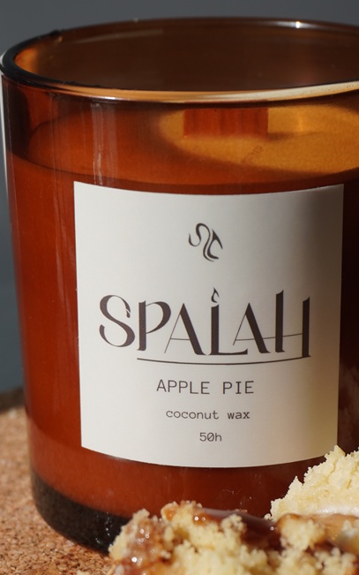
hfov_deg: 12.1
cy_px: 313
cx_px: 196
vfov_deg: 19.3
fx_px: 1687
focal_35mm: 108
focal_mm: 45
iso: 100
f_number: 7.1
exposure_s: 1/320
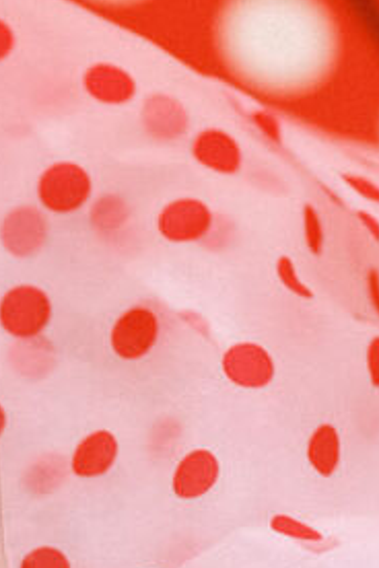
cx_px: -447
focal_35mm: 731
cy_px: 863
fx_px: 11543
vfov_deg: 2.8
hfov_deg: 1.9
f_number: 1.8
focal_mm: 85
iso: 1250
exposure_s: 1/1250
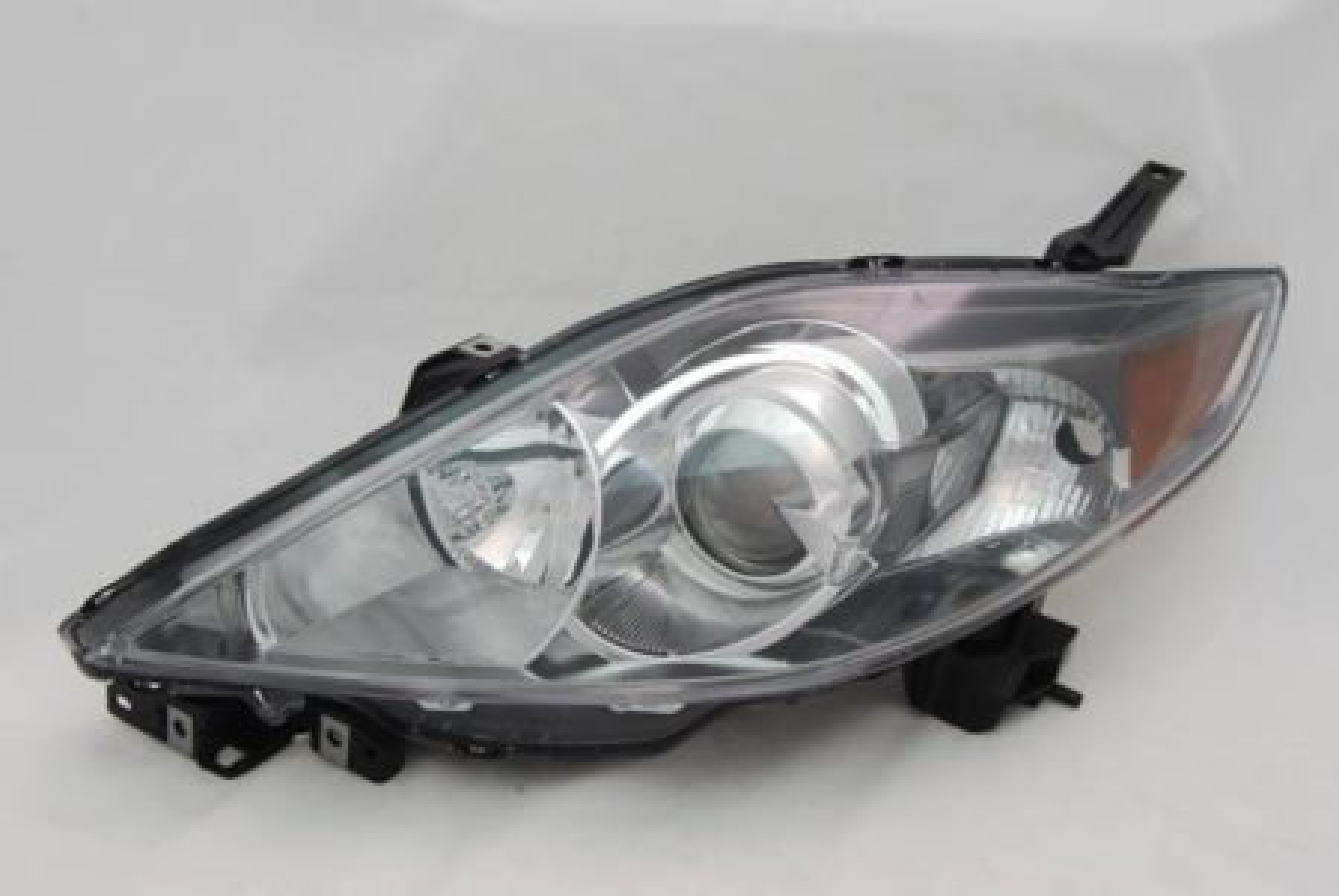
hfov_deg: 43.6
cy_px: 448
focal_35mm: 45
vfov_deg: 29.9
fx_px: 1675
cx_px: 670
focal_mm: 30
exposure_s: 1
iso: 100
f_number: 11
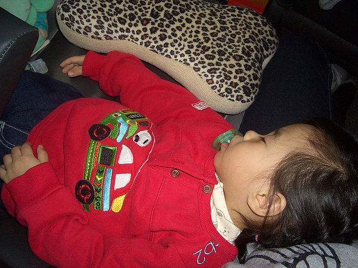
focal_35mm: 35
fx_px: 362
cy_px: 134
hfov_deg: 52.6
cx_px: 179
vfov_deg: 40.7
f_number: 2.6
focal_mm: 5.8
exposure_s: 1/60
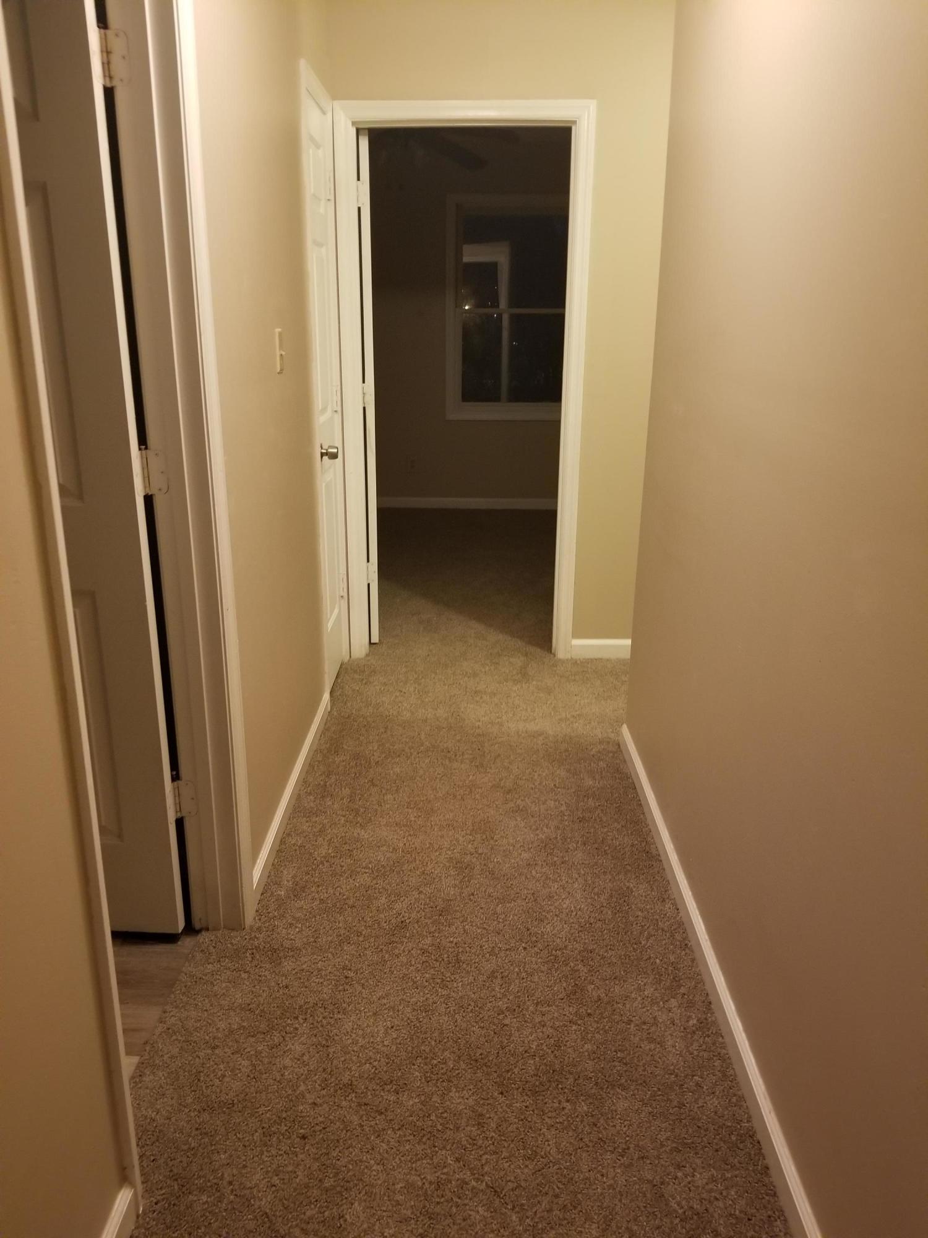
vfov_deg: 67.3
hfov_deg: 53.1
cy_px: 619
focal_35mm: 26
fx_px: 929
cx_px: 464
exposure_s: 1/10
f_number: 1.7
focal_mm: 4.25
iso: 200
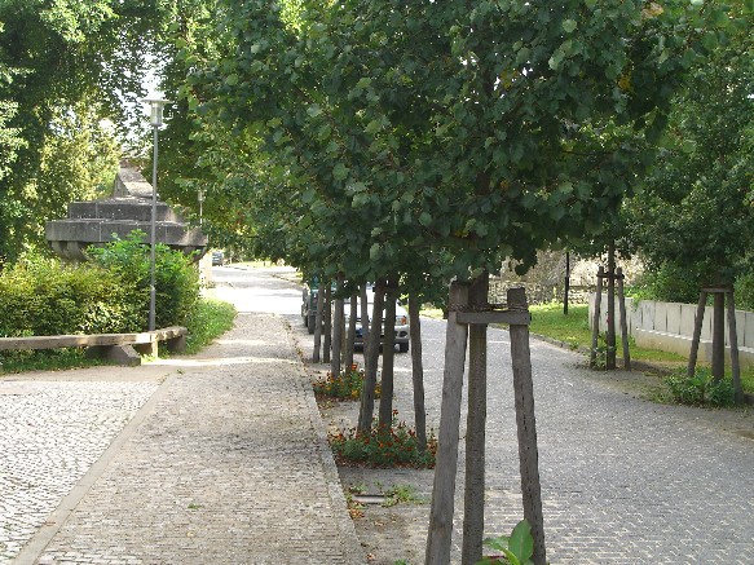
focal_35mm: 68
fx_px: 1481
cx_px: 377
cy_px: 282
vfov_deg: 21.6
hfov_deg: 28.6
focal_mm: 14.2
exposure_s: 1/80
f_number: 4
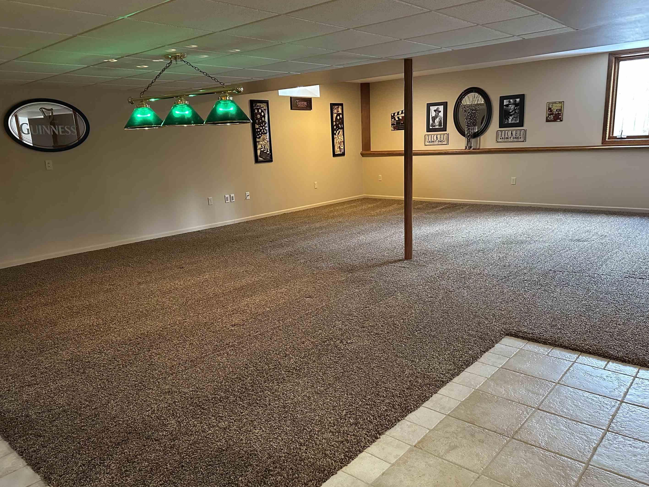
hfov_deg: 67.2
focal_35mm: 26
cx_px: 344
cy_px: 248
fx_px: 487
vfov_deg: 53.1
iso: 640
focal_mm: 6.86
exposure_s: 1/60
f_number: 1.78
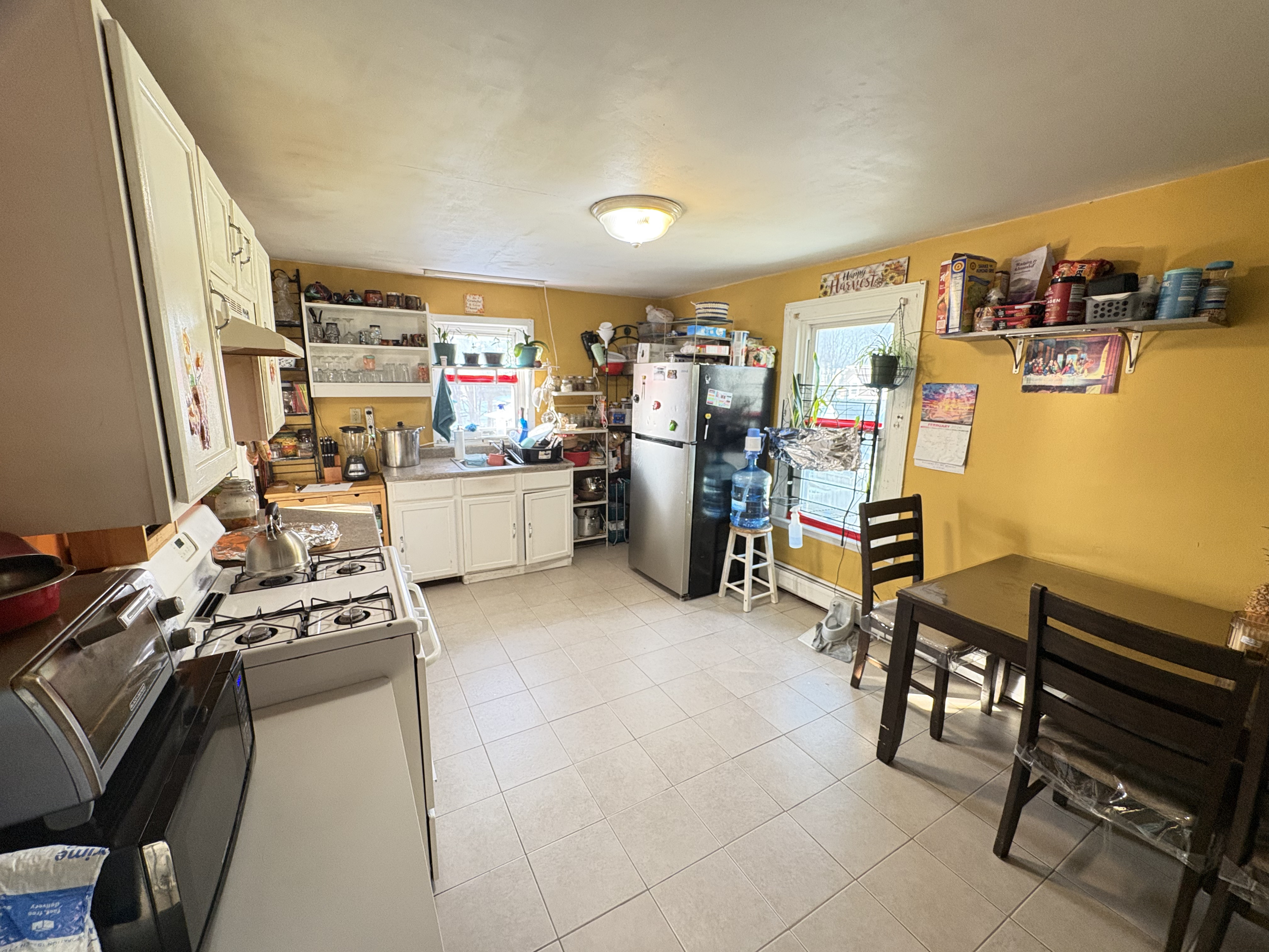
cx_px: 634
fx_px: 513
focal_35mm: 14
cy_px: 476
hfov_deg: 102.1
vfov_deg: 85.7
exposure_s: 1/60
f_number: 2.2
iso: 400
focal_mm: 2.22
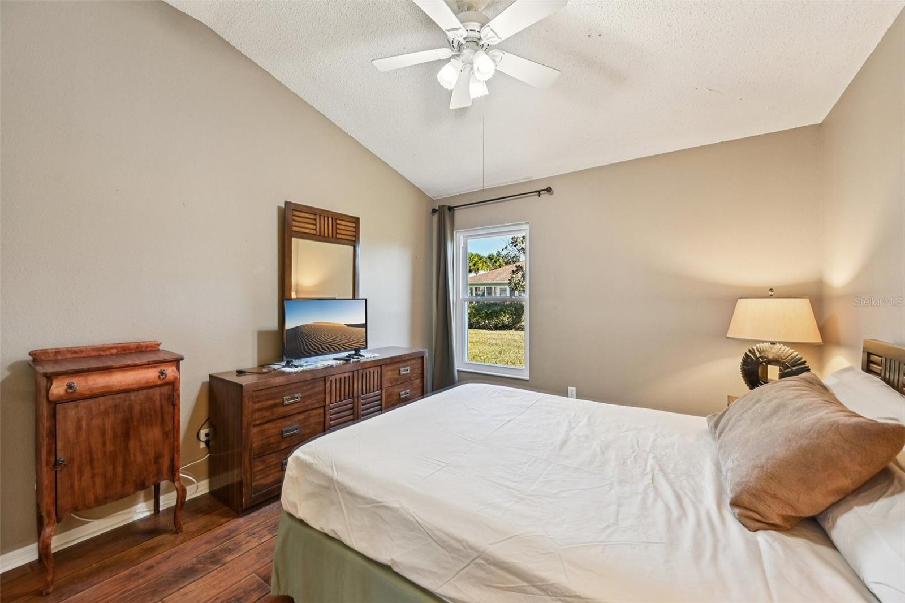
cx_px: 452
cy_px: 302
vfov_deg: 81.2
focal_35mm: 14
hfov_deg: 104.3
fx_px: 352
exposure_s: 1/50
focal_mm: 14
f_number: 8
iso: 400
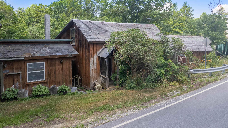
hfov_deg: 76.3
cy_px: 58
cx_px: 114
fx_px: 145
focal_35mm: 24
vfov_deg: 47.6
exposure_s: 1/80
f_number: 2.8
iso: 100
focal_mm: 8.38
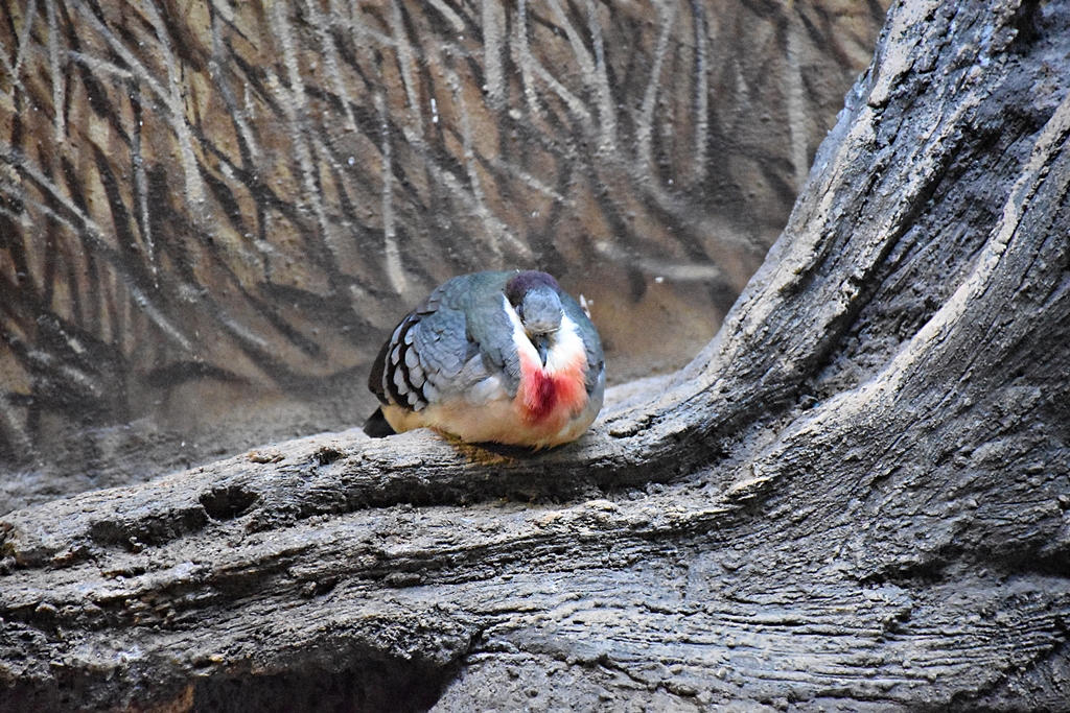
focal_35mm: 210
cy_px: 356
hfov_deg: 9.8
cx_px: 535
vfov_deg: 6.5
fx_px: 6242
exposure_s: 1/125
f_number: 5.6
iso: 12800
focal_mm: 140
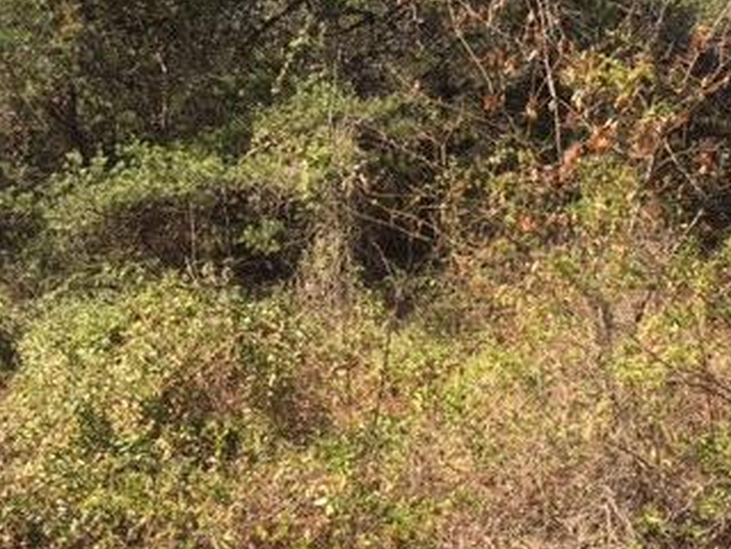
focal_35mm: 58
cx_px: 434
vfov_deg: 24.9
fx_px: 1225
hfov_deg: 33.1
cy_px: 133
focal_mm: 4.15
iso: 25
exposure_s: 1/574
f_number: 2.2
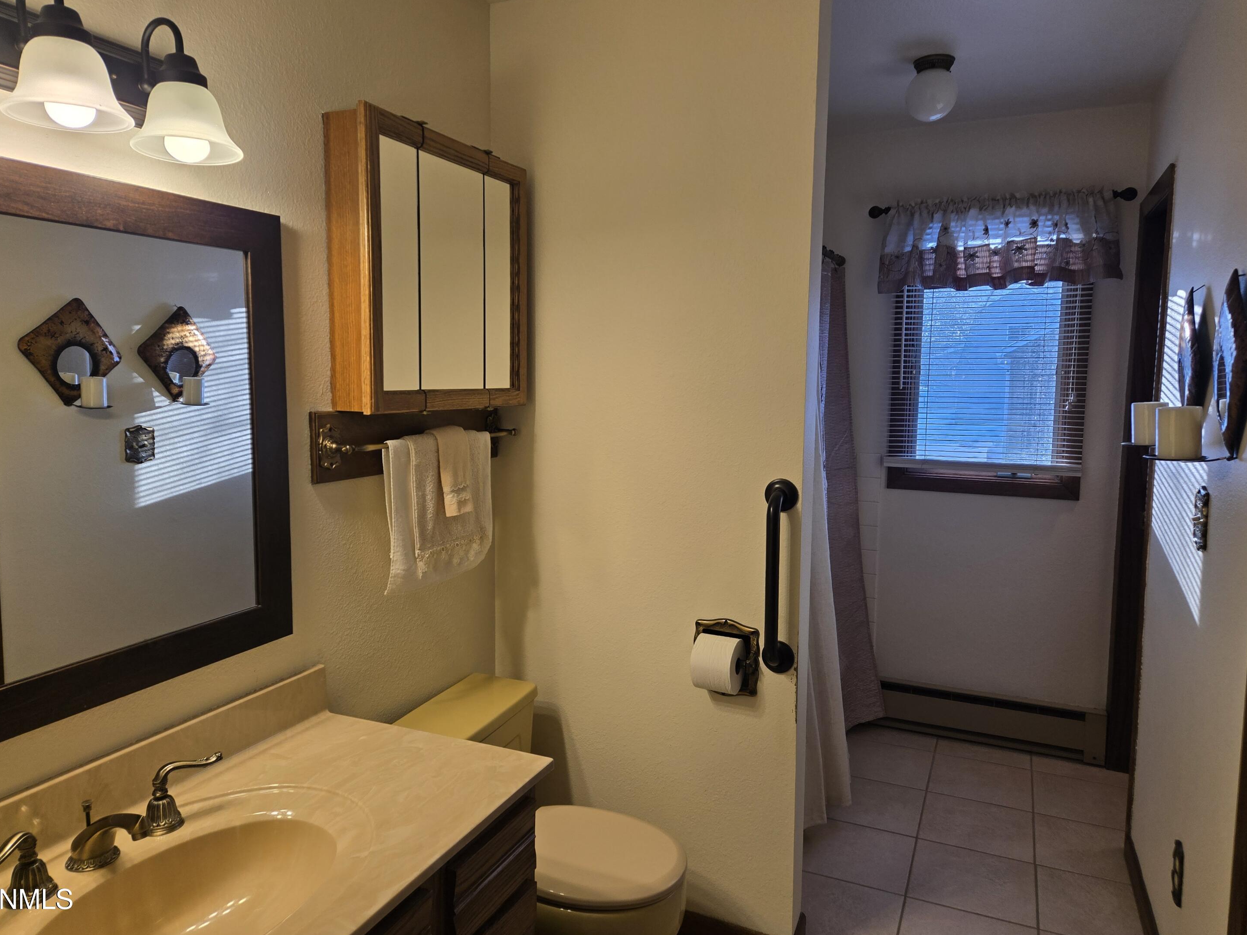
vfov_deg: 56.8
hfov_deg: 71.6
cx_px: 625
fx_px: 865
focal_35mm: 24
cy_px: 456
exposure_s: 1/120
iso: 50
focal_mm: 5.4
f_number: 1.8
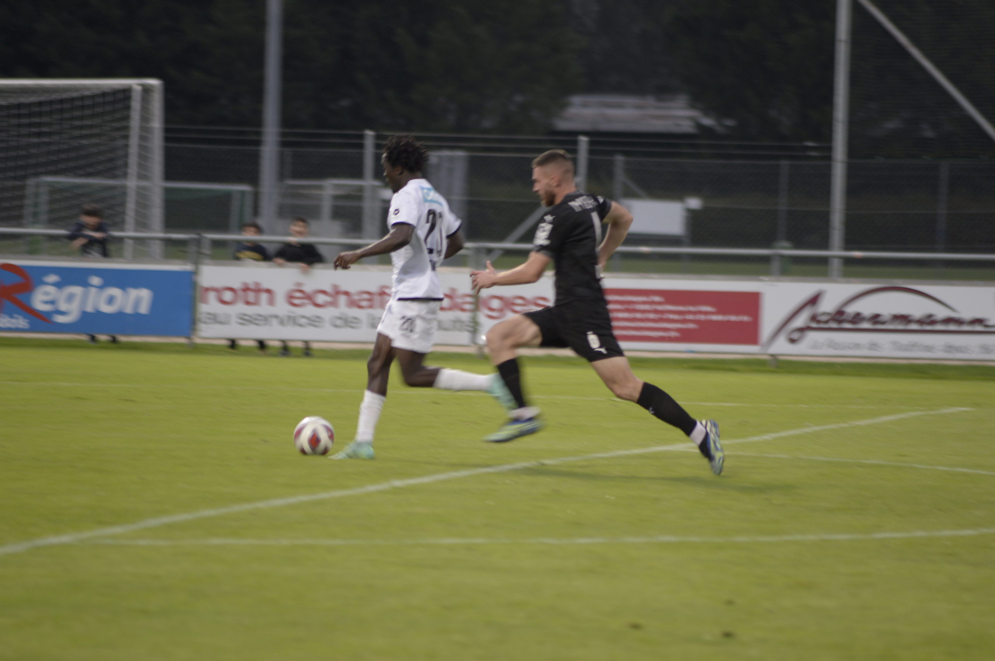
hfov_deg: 6.9
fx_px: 8283
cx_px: 498
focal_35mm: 300
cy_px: 330
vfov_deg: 4.6
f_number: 5.6
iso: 1100
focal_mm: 300
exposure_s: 1/125
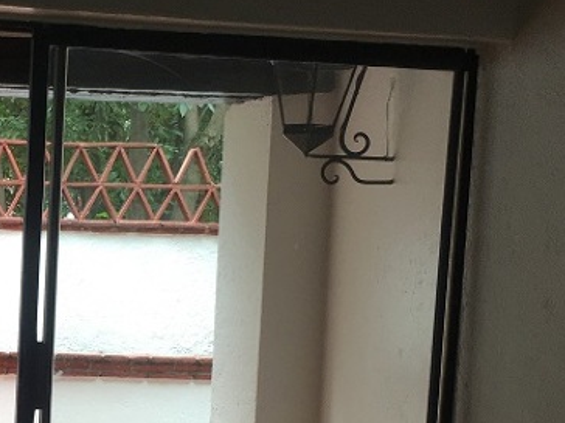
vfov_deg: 17.1
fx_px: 1387
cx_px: -47
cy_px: 375
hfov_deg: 21.9
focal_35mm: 85
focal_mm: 4.15
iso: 40
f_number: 2.2
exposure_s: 1/120
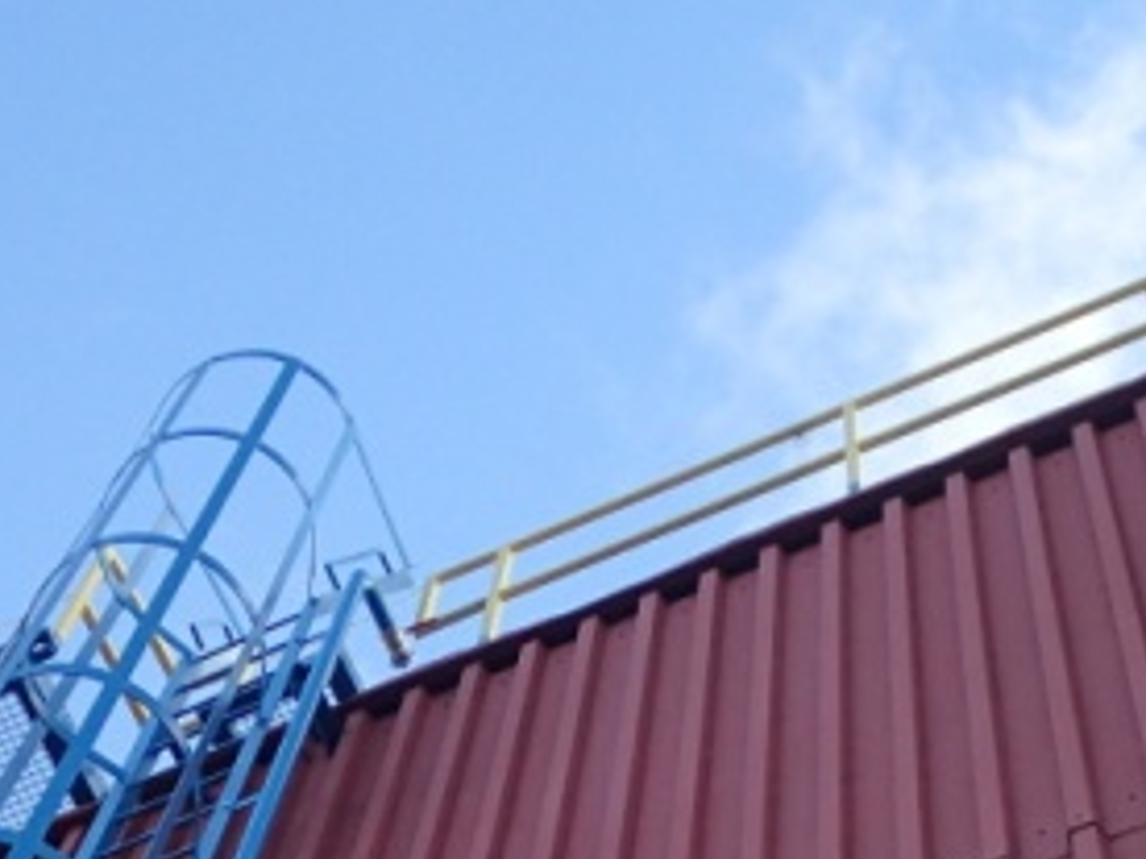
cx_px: 548
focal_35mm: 110
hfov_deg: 17.9
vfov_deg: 13.1
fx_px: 3642
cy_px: 1058
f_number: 2.7
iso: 200
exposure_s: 1/800
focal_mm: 6.86
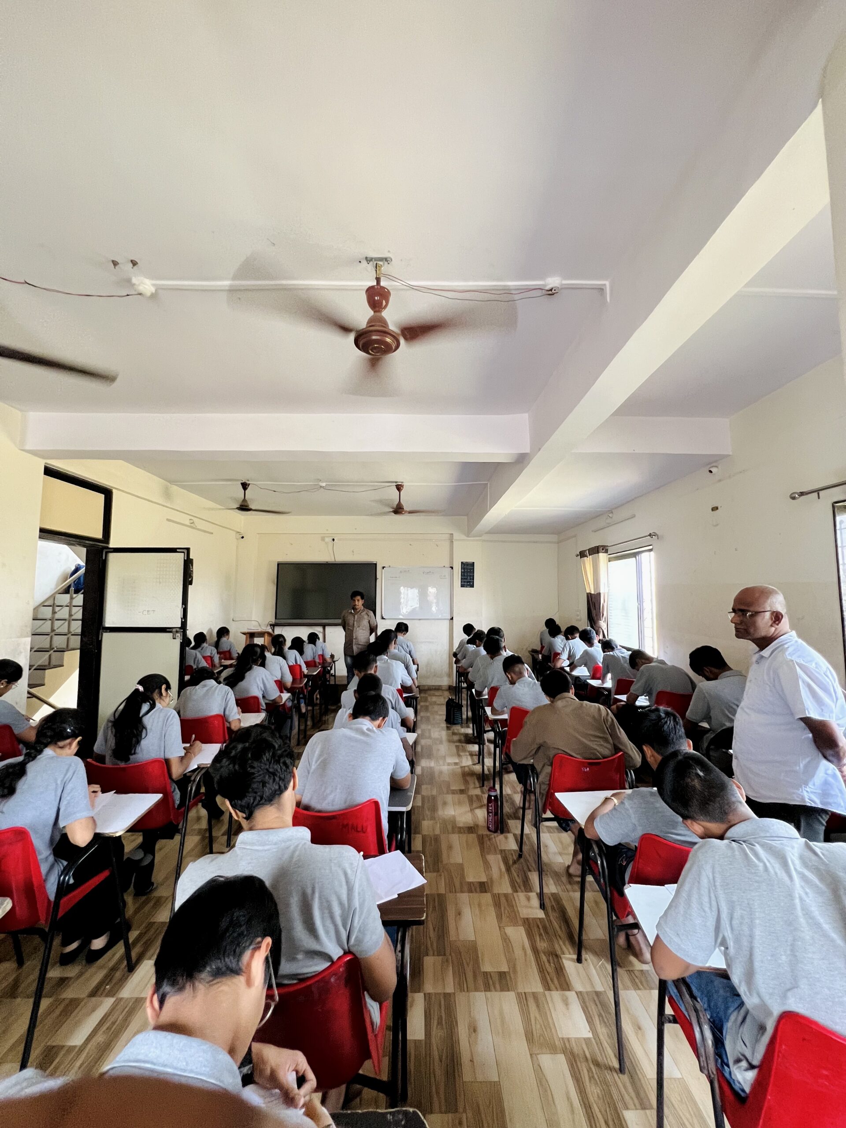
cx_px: 423
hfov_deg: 89.9
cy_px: 564
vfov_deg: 106.2
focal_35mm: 13
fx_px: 424
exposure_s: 1/84
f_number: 1.8
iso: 250
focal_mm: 1.57
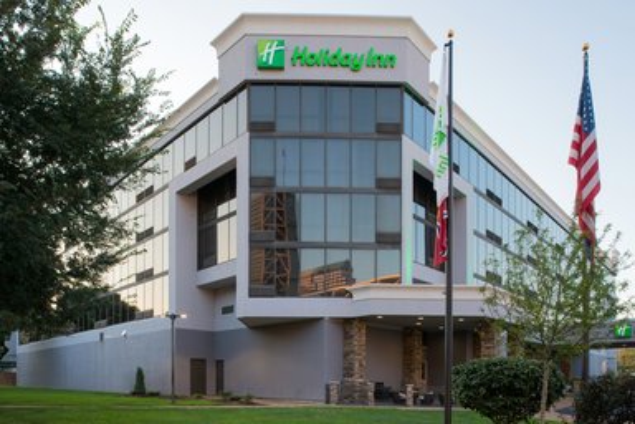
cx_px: 318
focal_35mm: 24
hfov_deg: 73.7
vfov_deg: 53.1
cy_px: 212
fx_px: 423
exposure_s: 1/13
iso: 640
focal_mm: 24
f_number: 22
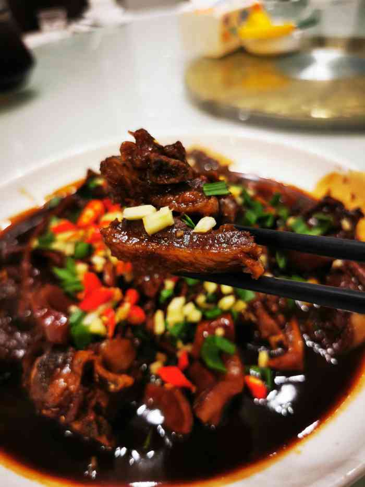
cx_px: 182
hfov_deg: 51.4
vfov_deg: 65.3
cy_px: 244
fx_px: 380
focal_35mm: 27
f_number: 1.6
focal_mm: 5.56
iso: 125
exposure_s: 1/50
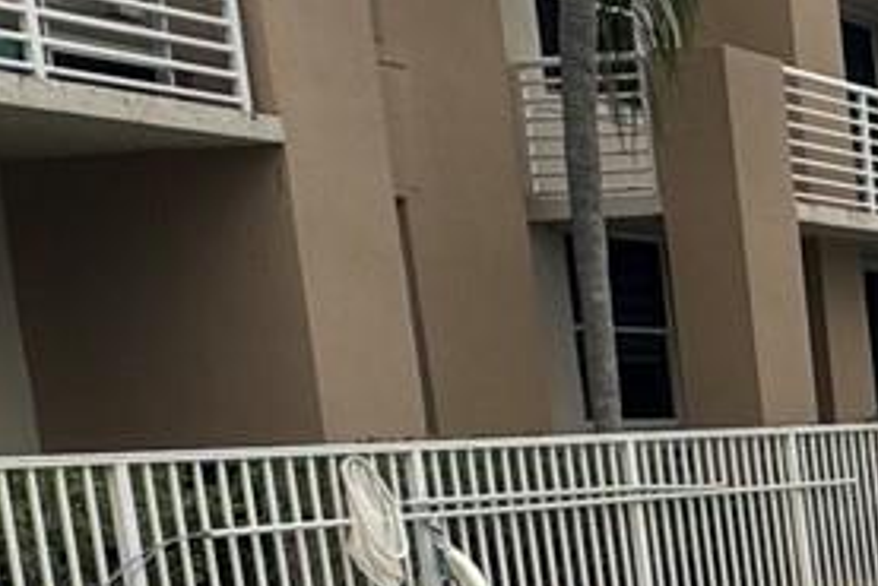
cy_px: 706
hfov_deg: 17.7
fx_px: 2050
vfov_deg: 15.7
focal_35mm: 84
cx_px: 1718
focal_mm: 2.22
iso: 40
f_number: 2.2
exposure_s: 1/179
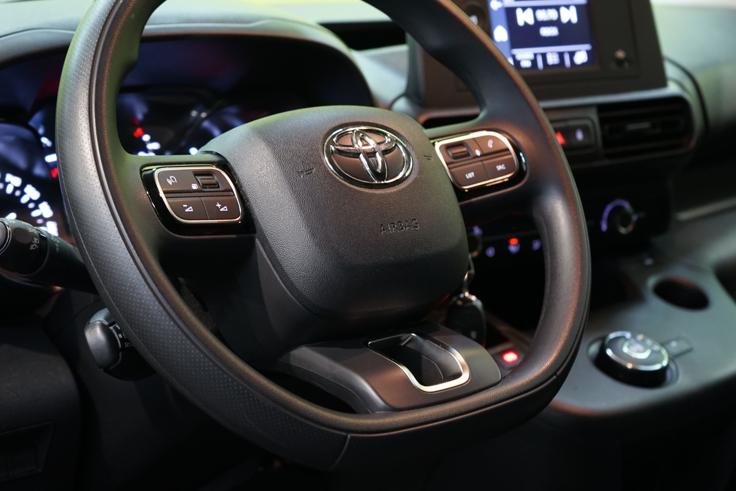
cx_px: 381
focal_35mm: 61
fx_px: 1247
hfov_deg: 32.9
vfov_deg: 22.2
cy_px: 212
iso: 1250
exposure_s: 1/15
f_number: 4.5
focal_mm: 46
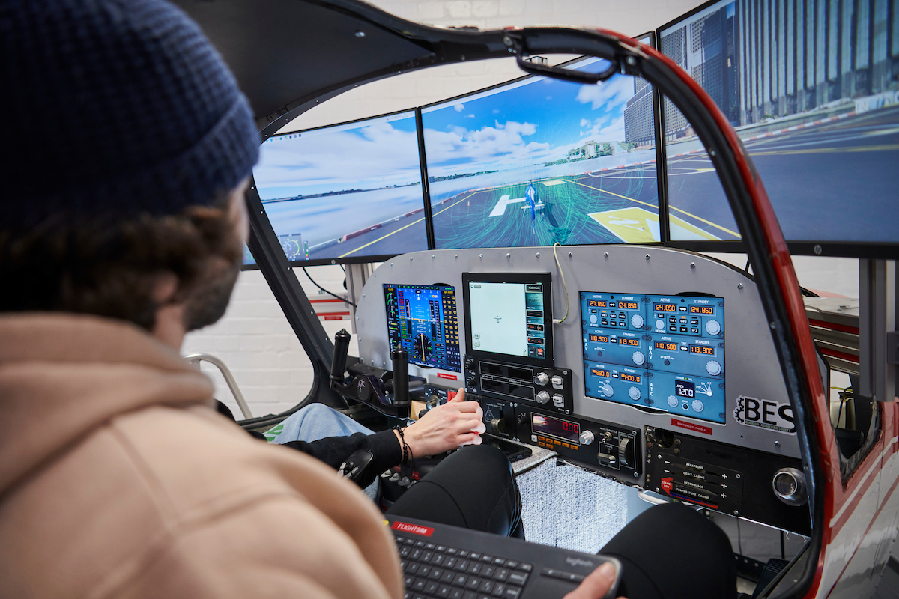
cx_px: 450
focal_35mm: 24
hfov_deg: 73.7
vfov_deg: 53.1
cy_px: 300
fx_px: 599
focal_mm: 24
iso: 500
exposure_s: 1/125
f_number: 3.5
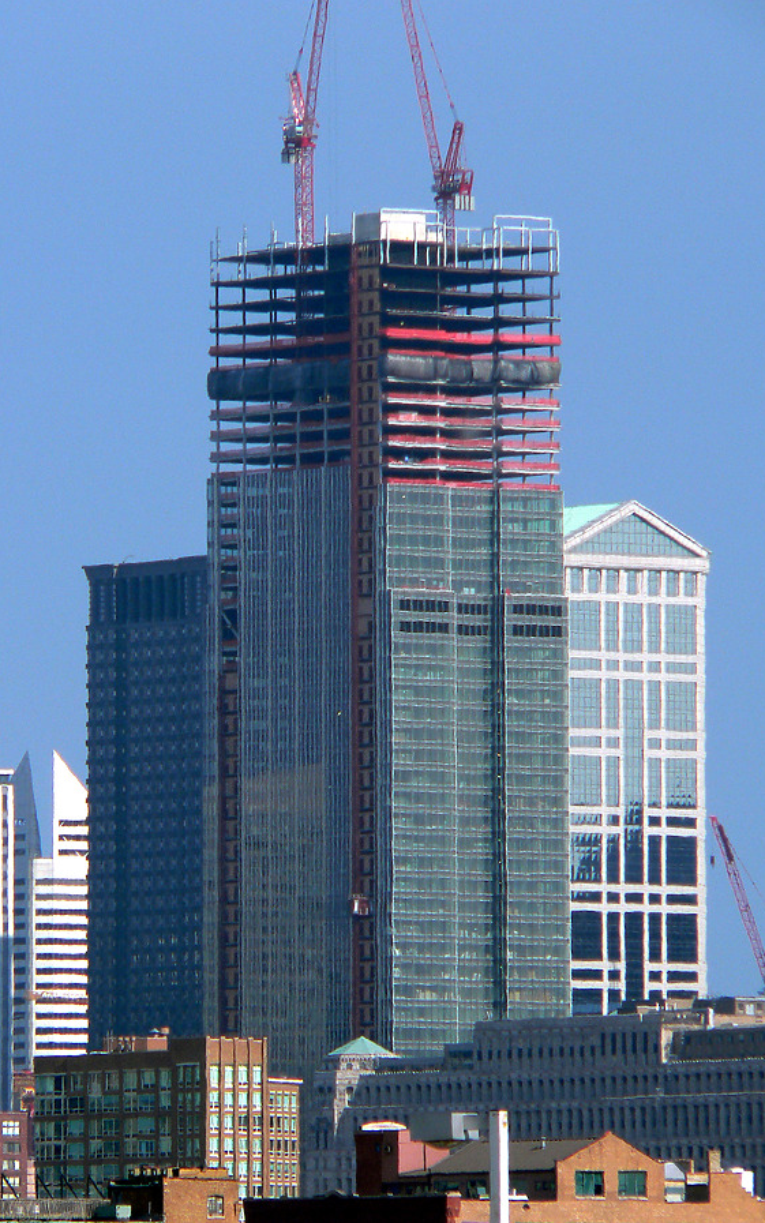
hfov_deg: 2.9
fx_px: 15304
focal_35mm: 459
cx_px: 369
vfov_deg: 4.6
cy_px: 611
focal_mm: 72
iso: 80
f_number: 5.6
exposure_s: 1/500
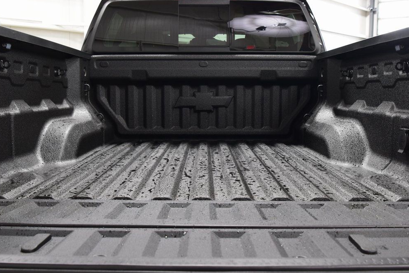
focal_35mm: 37
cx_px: 204
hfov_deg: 51.9
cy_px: 138
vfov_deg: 35.9
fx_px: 420
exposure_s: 1/15
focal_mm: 24
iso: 1000
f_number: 6.3
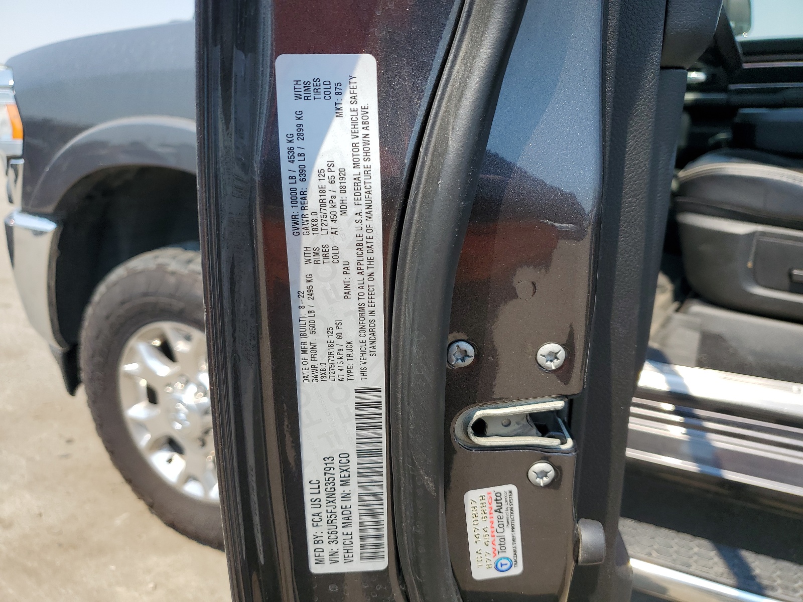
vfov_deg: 53.1
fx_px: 603
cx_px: 402
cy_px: 301
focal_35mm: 26
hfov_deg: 67.3
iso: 50
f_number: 1.5
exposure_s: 1/1667
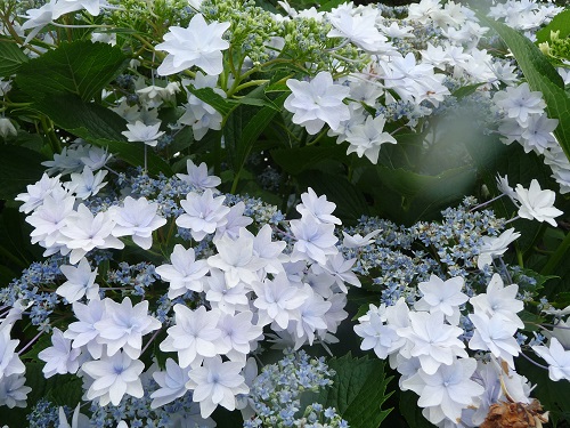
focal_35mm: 35
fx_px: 576
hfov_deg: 52.6
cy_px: 214
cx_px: 285
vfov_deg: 40.7
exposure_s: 1/125
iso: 100
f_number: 3.5
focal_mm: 5.3
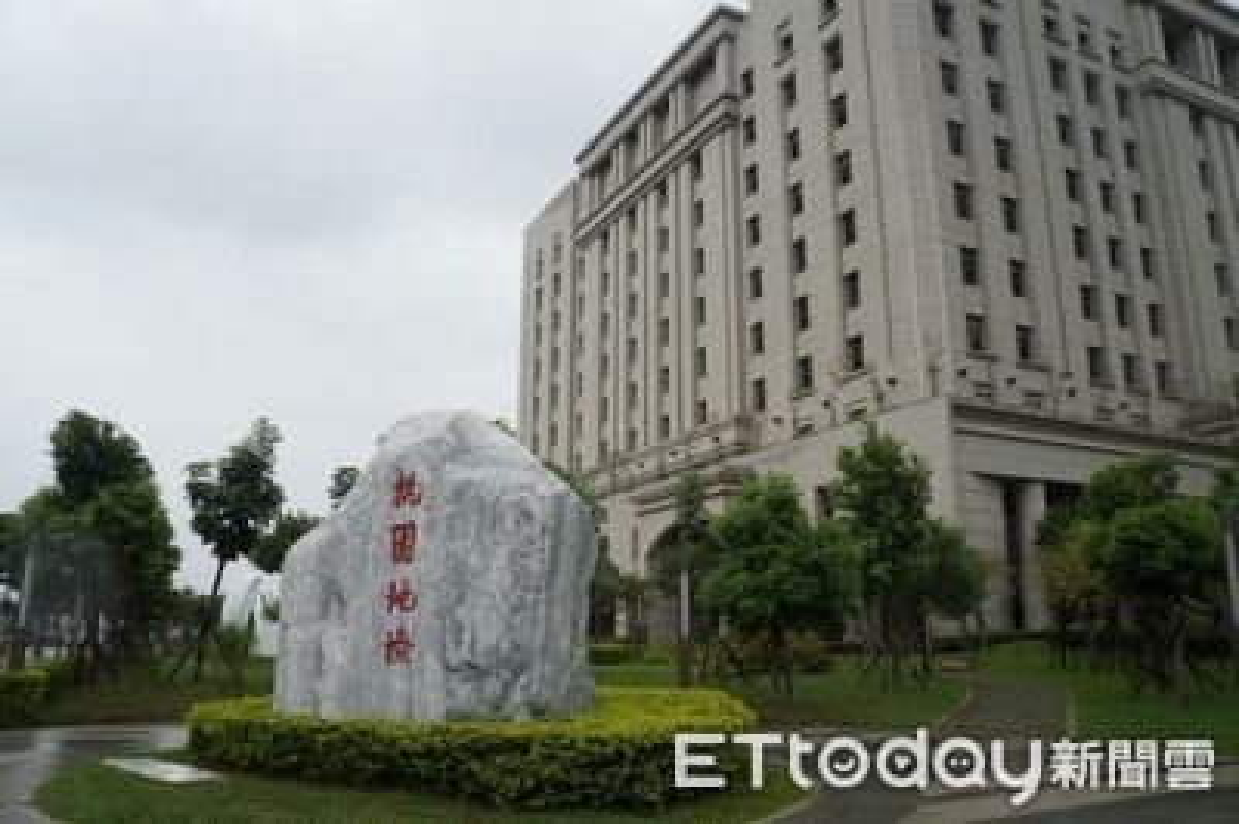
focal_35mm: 27
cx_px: 620
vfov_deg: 47.9
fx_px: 928
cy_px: 412
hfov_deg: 67.4
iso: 200
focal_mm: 18
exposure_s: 1/160
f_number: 6.3
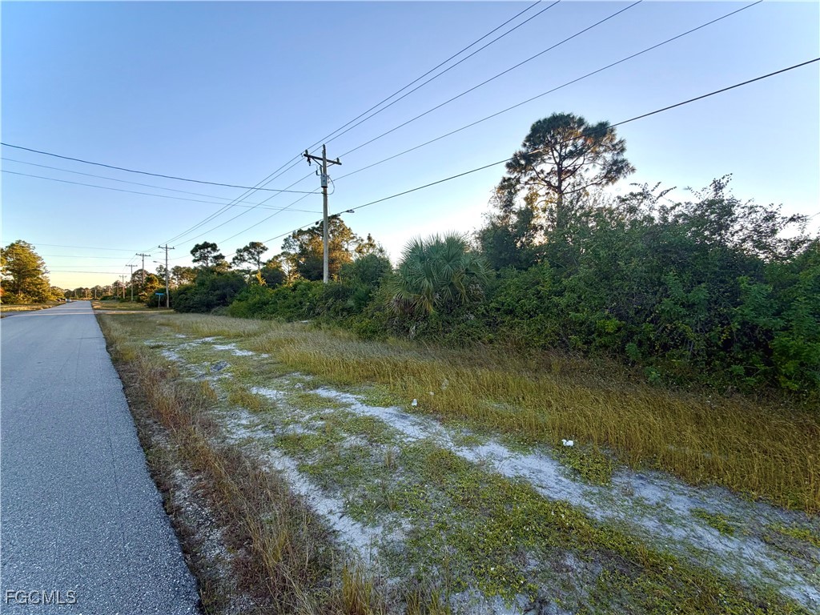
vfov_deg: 85.7
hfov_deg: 102.1
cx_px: 410
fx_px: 332
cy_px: 308
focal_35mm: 14
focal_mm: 2.22
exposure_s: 1/549
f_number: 2.2
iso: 40
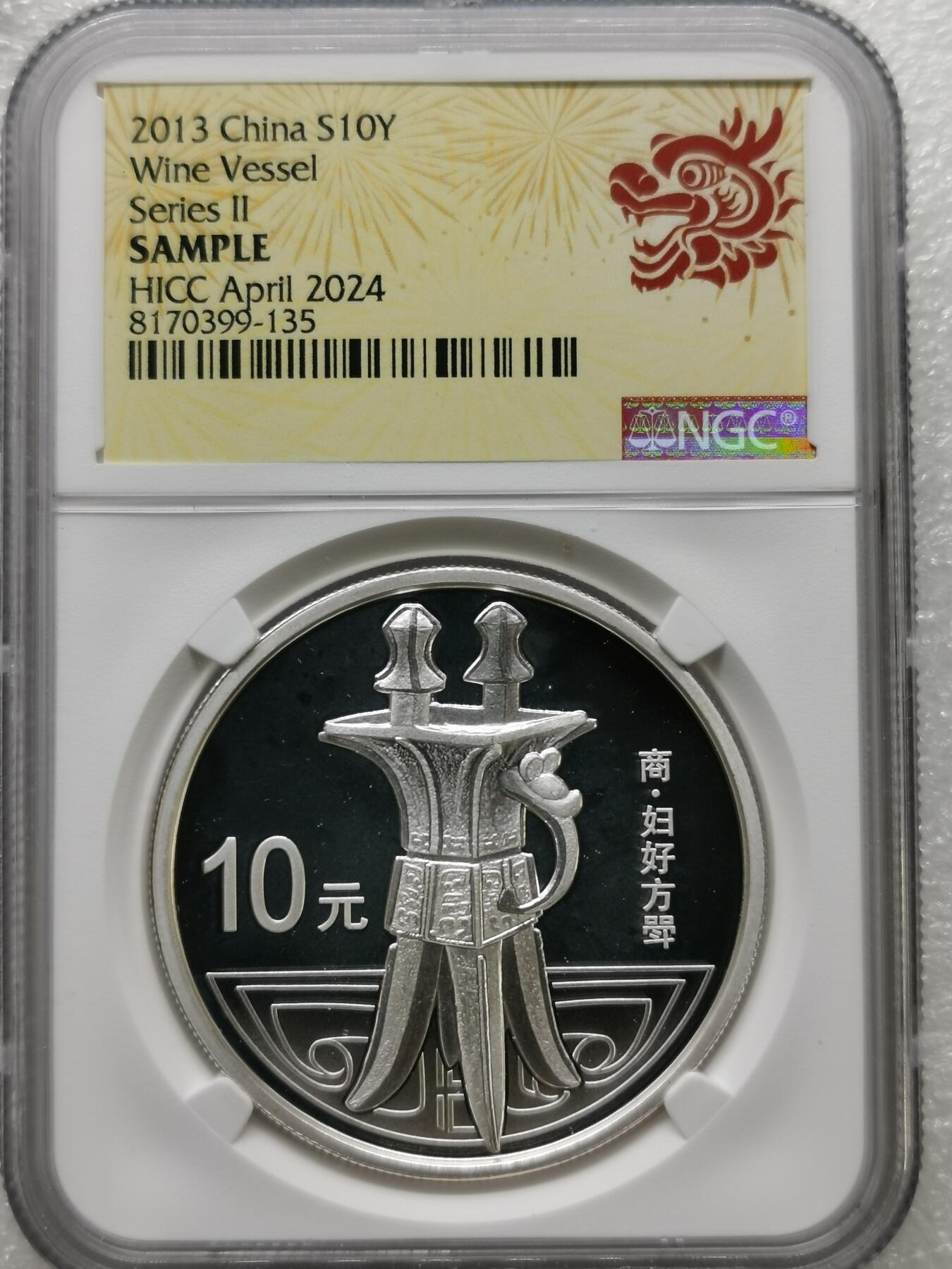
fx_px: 2053
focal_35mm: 56
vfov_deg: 34.3
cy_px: 634
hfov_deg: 26.1
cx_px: 476
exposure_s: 1/100
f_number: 1.6
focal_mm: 5.56
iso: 64
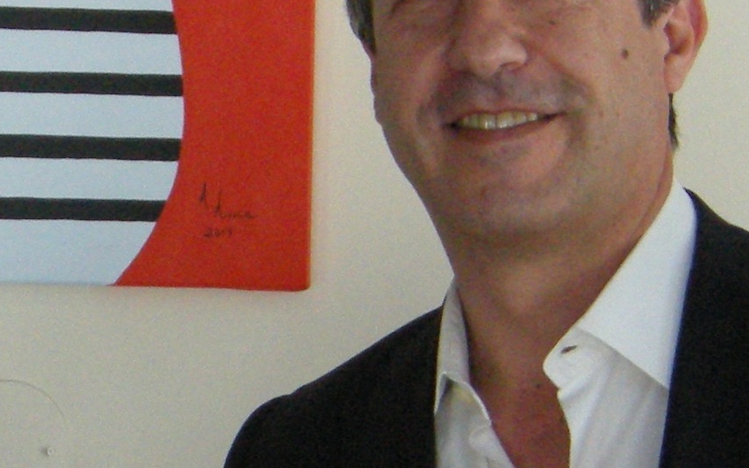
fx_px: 3531
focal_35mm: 173
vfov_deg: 7.6
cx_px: -180
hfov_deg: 11.8
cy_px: 405
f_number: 2.7
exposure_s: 1/68.5
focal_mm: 7.5
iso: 282
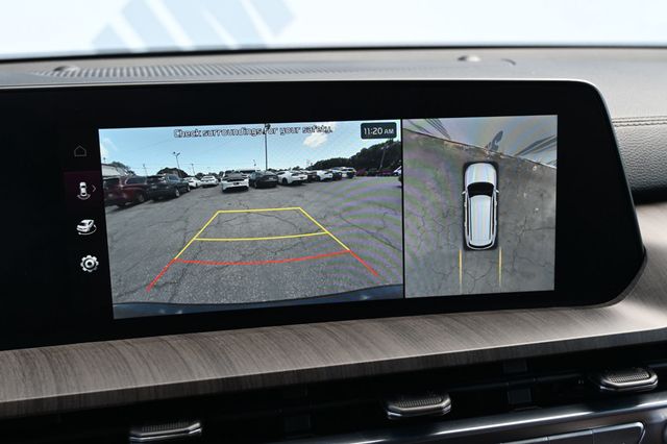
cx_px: 334
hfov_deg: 53.2
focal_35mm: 36
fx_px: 667
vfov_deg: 36.8
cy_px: 222
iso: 400
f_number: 4.2
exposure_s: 1/160
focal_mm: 24
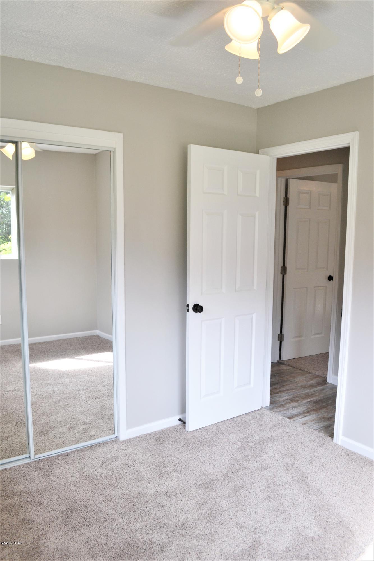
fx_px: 421
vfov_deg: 67.4
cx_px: 187
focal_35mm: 27
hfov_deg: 47.9
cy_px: 280
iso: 320
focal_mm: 18
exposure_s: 1/125
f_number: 5.6
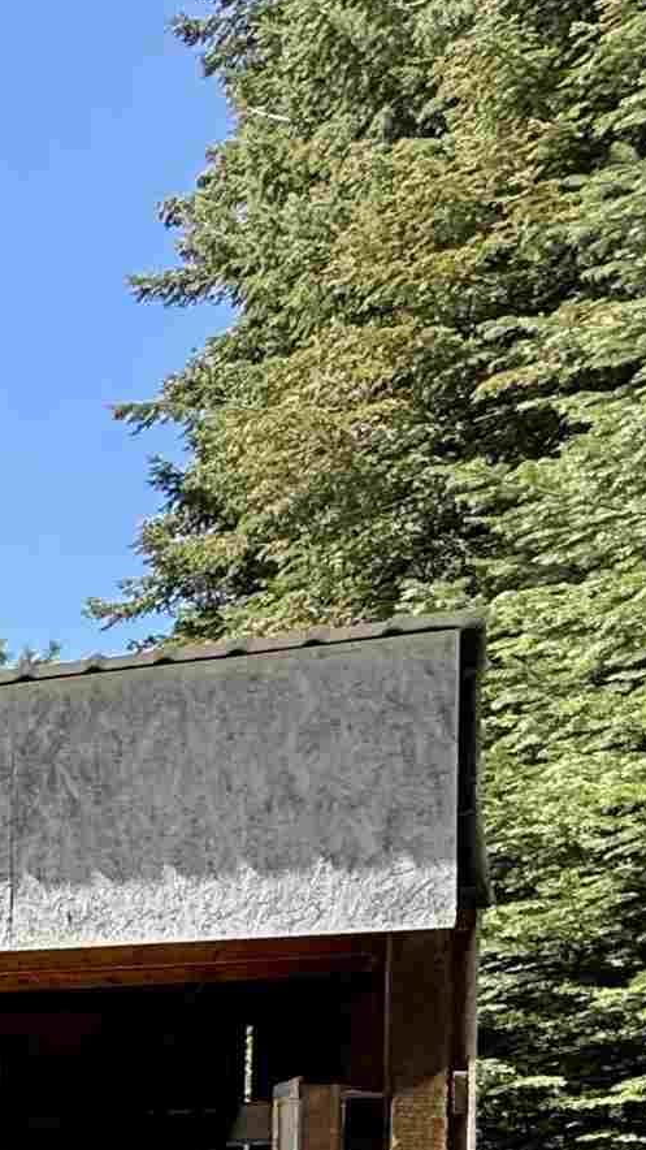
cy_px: 1180
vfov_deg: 35.1
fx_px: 1615
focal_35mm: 53
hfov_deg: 13.4
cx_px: -1042
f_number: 2.2
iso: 50
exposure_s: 1/494
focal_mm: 2.22
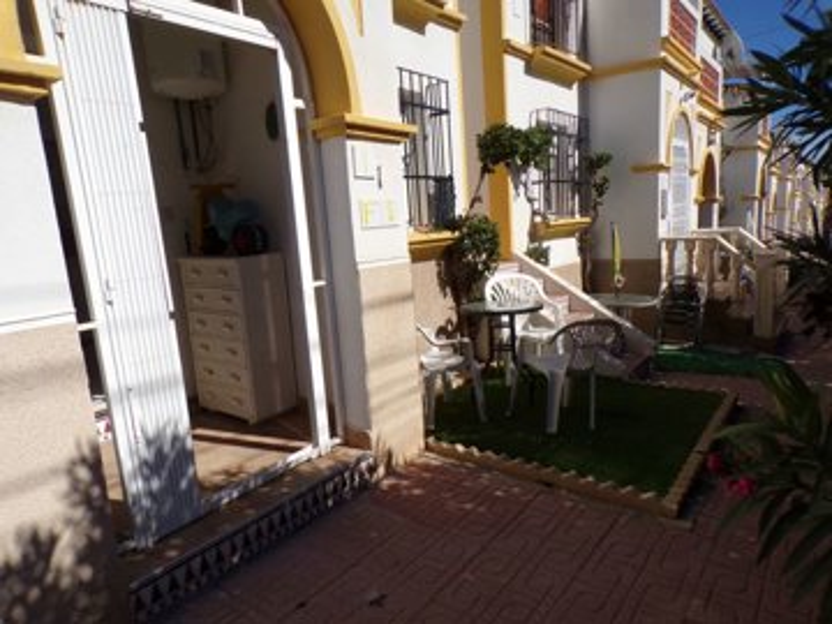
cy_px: 312
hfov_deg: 71.6
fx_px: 577
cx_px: 416
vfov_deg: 56.8
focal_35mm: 24
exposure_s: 1/640
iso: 80
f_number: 5.8
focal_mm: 4.3
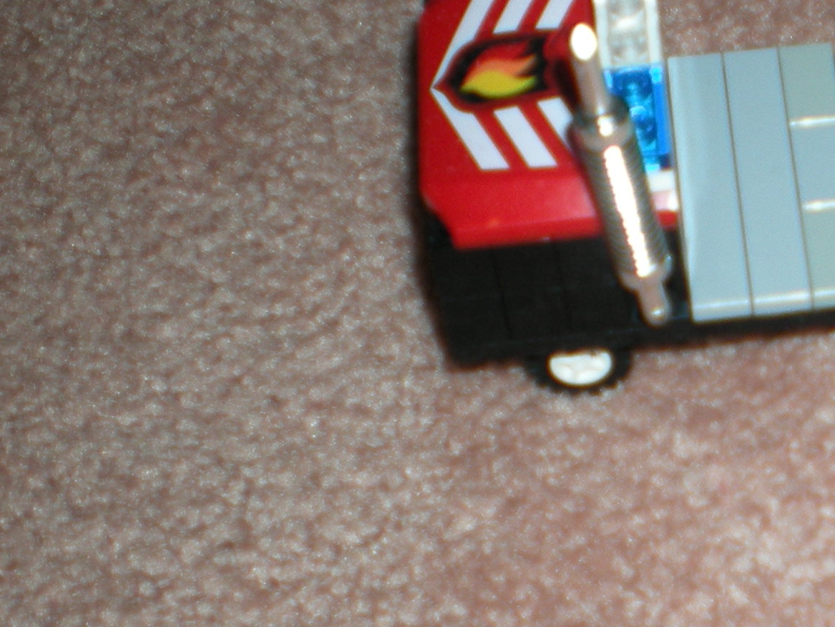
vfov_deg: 14.7
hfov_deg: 18.5
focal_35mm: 100
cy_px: 510
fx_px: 2413
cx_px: 1022
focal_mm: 6.3
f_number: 3.1
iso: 64
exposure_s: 1/60
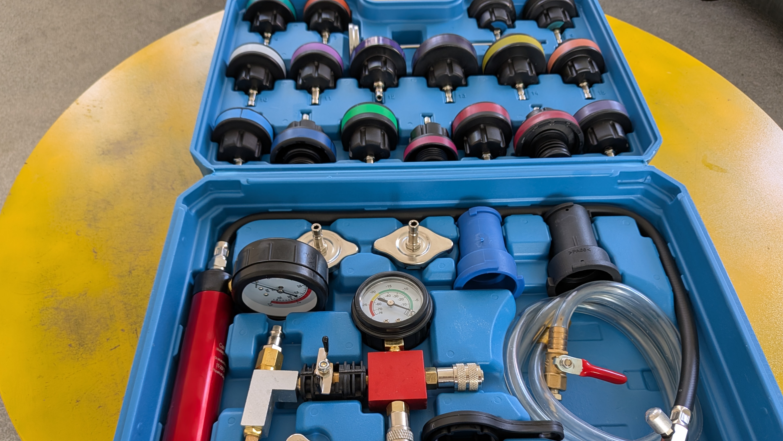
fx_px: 561
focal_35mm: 27
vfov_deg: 42.6
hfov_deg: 69.9
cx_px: 382
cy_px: 277
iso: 74
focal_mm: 4.53
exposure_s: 1/41.6
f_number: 1.7
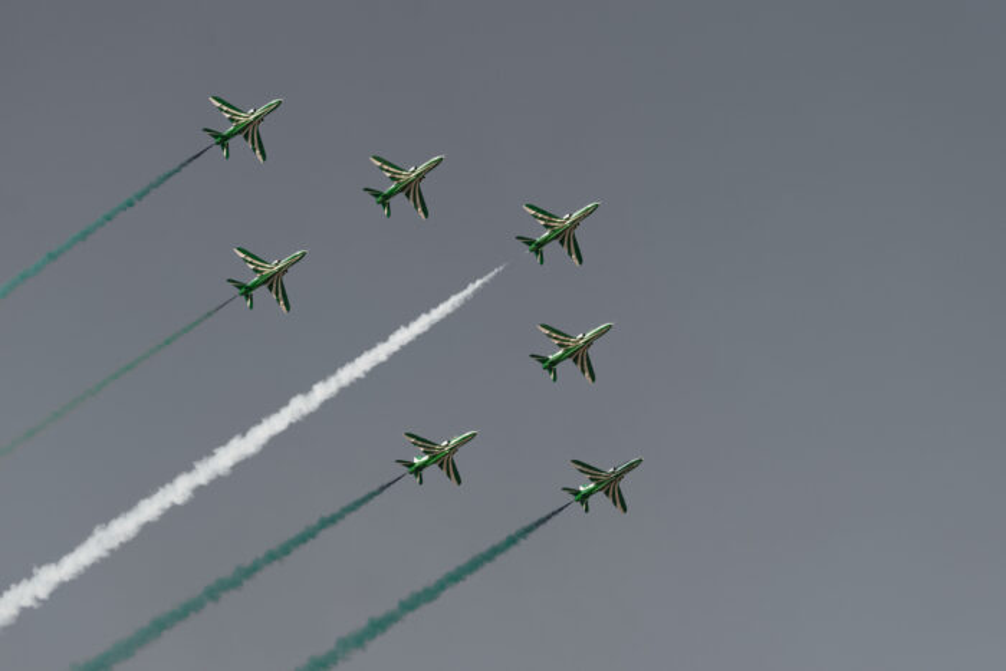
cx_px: 503
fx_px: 2935
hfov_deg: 19.5
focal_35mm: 105
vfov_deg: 13.0
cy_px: 336
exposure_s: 1/1600
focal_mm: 70
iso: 200
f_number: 5.6
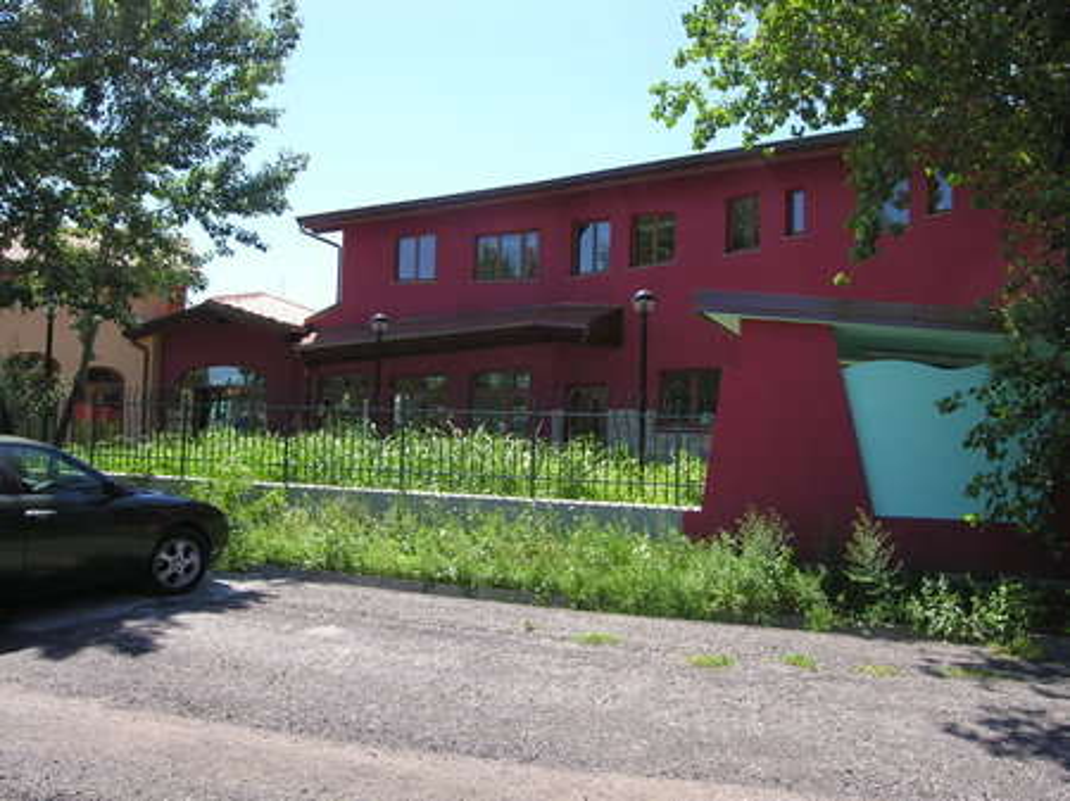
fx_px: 741
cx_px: 535
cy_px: 400
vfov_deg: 56.8
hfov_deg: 71.6
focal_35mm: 24
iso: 50
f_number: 4.5
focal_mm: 6.1
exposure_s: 1/154
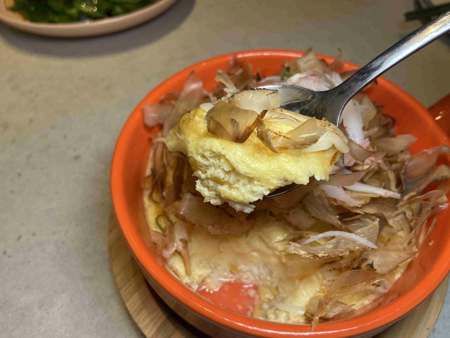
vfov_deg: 53.1
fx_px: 338
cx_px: 225
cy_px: 169
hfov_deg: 67.3
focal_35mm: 26
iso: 32
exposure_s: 1/377
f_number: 1.8
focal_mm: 4.25
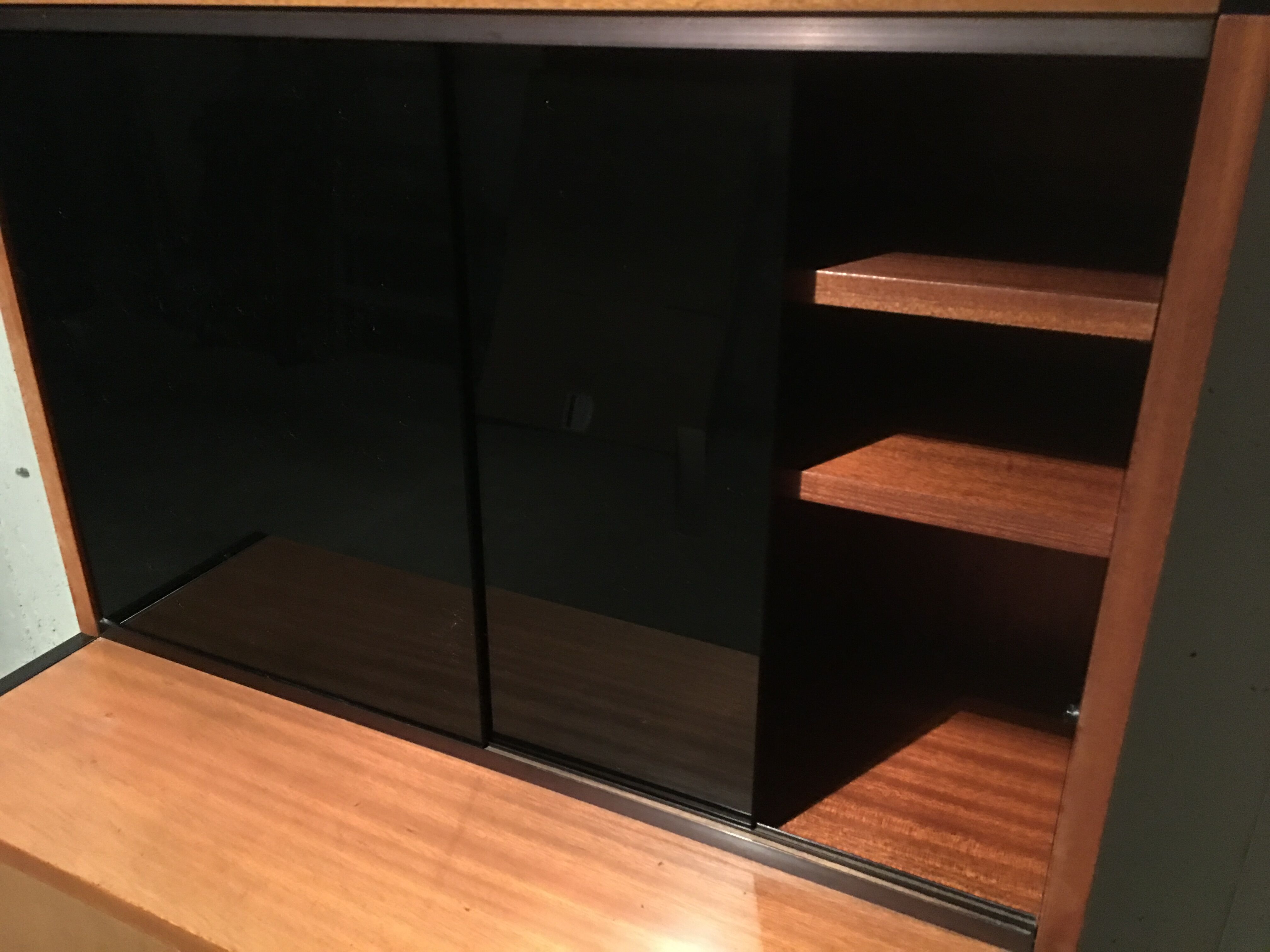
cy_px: 476
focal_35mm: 29
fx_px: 1064
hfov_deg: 61.7
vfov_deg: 48.2
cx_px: 635
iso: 160
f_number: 2.2
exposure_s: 1/4
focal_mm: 4.15
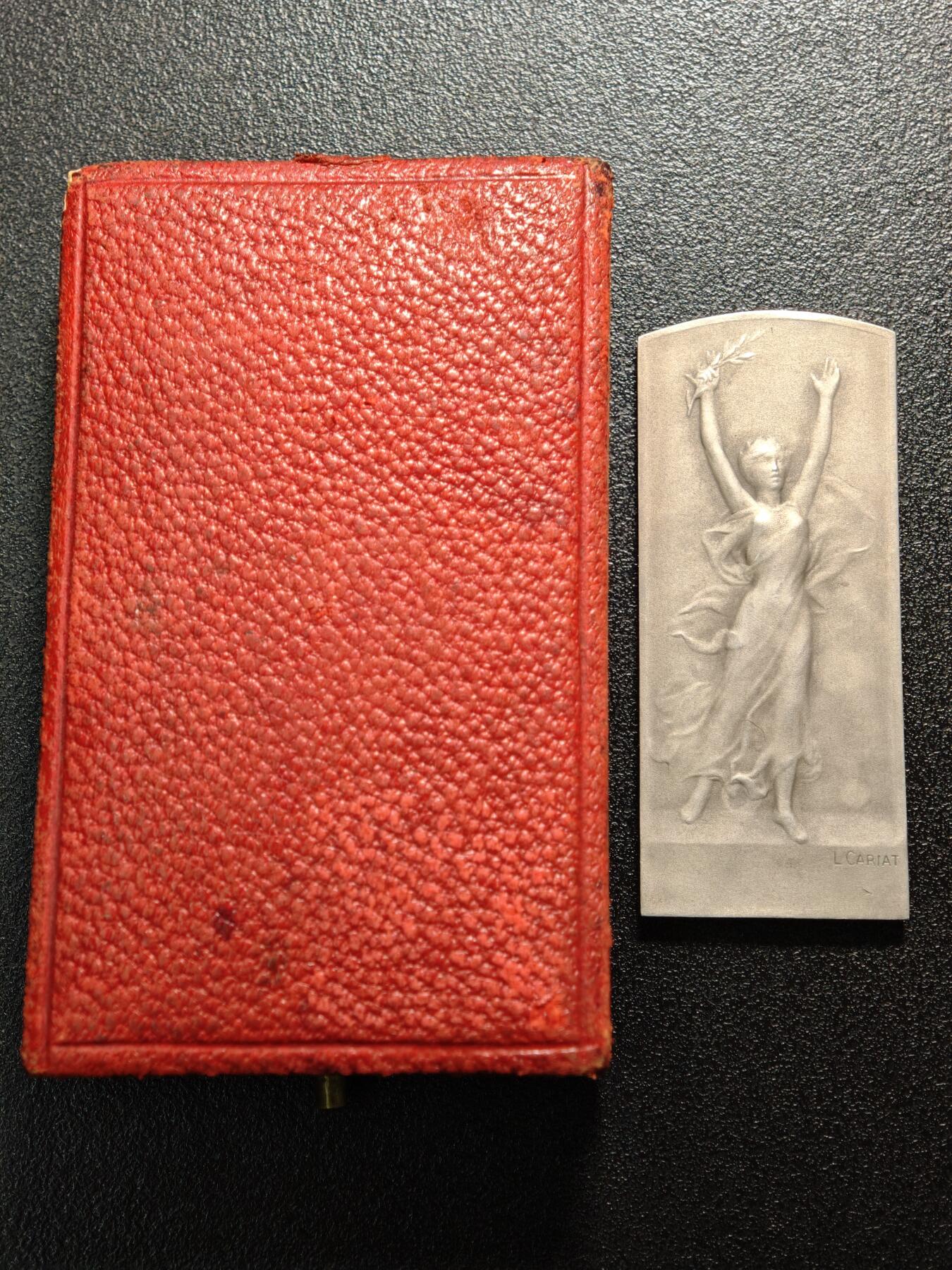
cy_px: 635
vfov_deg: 32.2
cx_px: 476
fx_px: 2200
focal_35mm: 60
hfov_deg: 24.4
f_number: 2
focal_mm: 9
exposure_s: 1/60
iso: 640
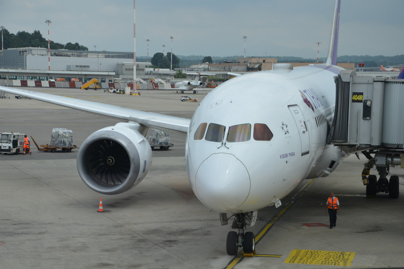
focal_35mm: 94
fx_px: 1055
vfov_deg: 14.5
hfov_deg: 21.7
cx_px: 203
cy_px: 135
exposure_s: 1/320
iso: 400
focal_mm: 62
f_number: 9
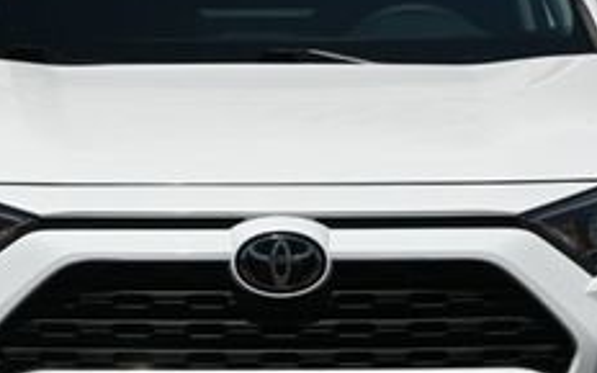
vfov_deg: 7.8
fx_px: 2750
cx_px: 278
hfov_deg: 12.4
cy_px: 185
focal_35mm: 169
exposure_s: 1/400
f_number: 7.1
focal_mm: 40
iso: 100
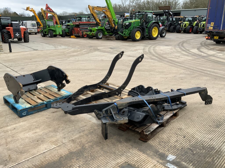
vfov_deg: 48.2
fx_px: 188
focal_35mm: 29
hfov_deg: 61.7
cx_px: 112
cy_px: 84
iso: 16
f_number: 1.8
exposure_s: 1/123
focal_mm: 3
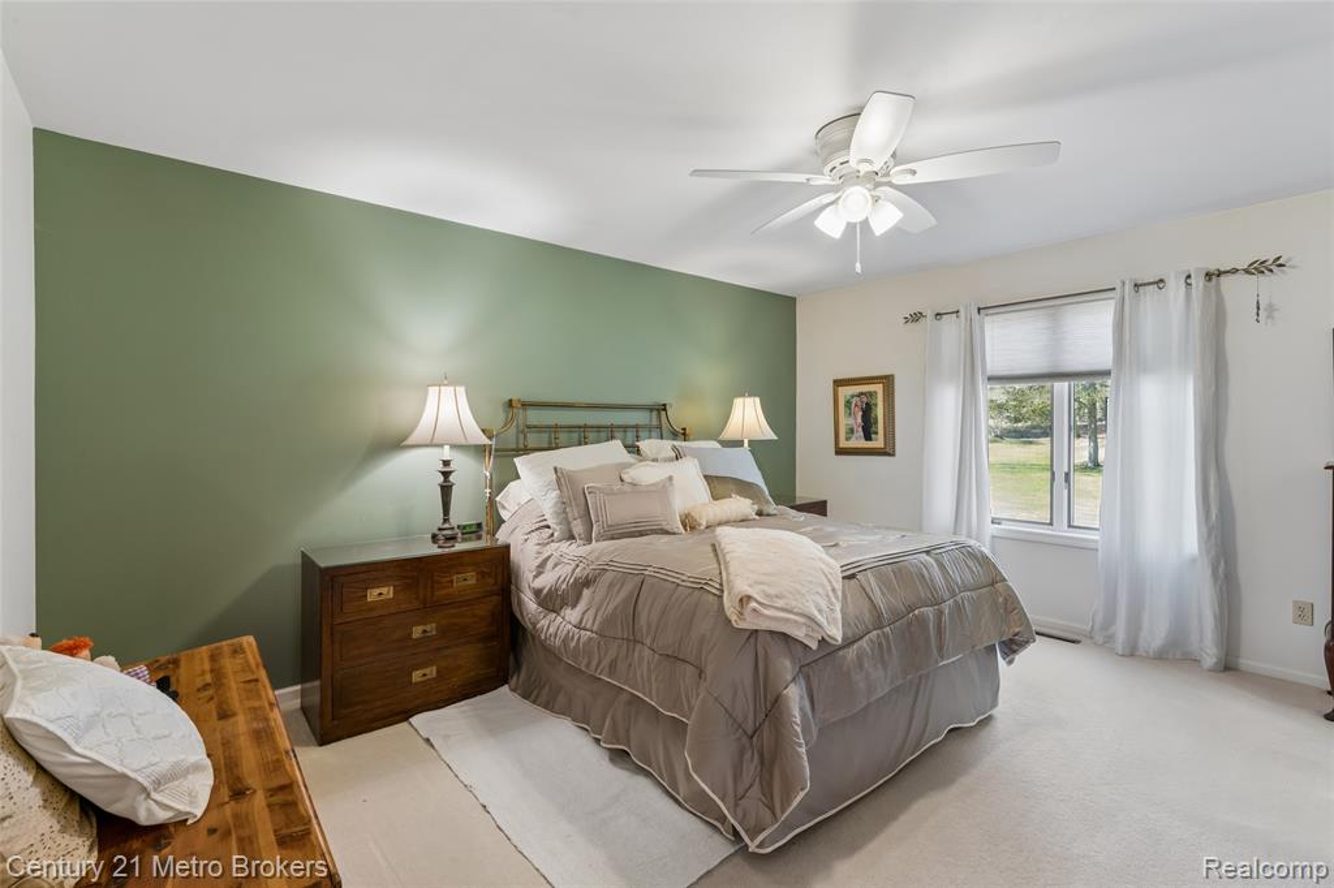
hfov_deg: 96.4
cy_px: 444
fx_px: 596
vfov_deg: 73.4
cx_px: 667
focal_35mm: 16
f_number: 13
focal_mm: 16.1
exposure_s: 1/3.33
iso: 400
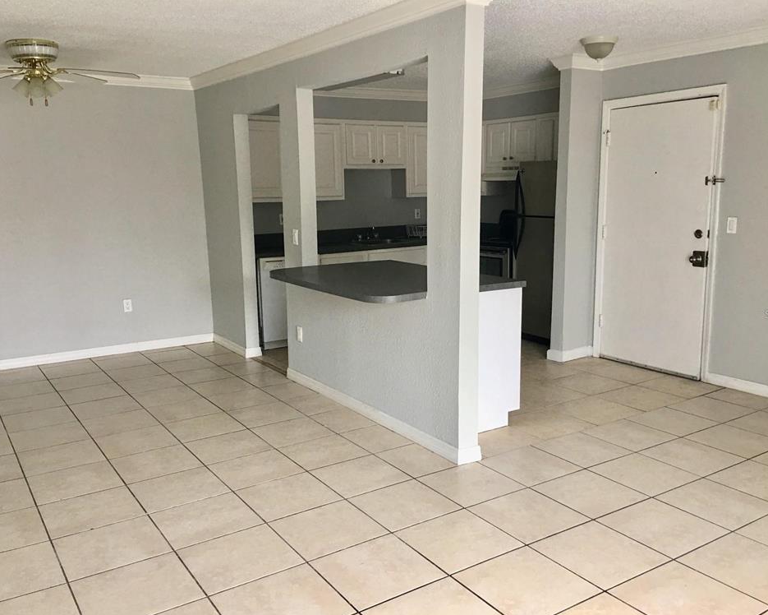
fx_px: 705
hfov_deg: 57.2
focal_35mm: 31
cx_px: 394
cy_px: 314
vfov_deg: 47.1
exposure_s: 1/30
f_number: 2.2
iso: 32
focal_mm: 4.15
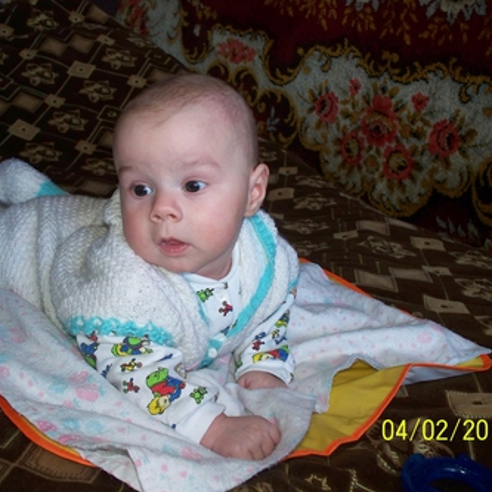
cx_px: 222
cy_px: 244
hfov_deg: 39.1
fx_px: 691
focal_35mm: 43
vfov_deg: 39.2
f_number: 2.8
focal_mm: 7.54
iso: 200
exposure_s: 1/30
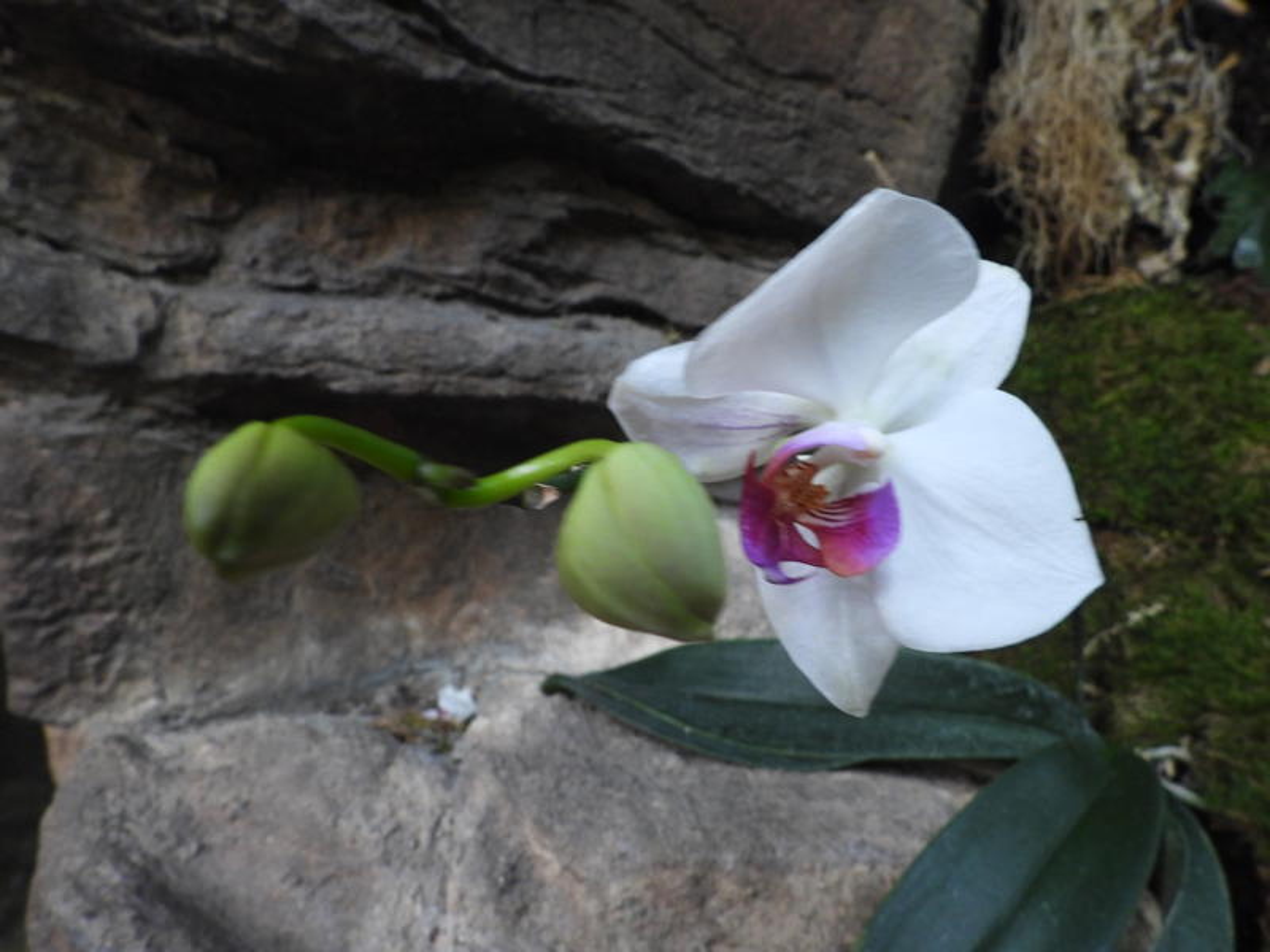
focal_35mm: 24
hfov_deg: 71.6
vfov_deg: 56.8
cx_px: 635
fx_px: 881
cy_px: 476
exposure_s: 1/30
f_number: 2.8
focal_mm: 4.3
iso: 280
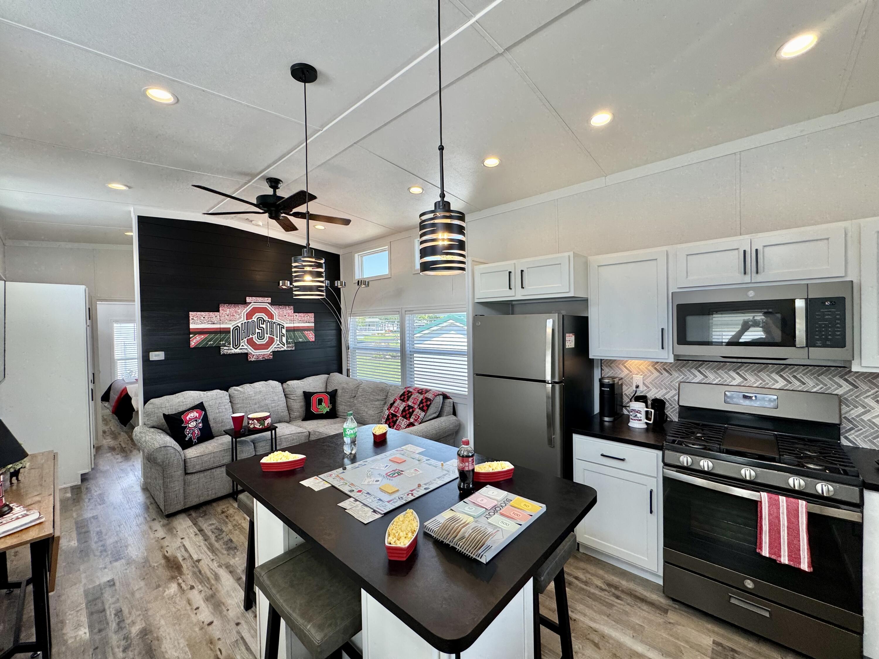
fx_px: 356
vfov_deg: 85.7
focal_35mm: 14
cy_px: 330
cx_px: 440
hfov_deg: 102.1
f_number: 2.2
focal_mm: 2.22
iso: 40
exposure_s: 1/120
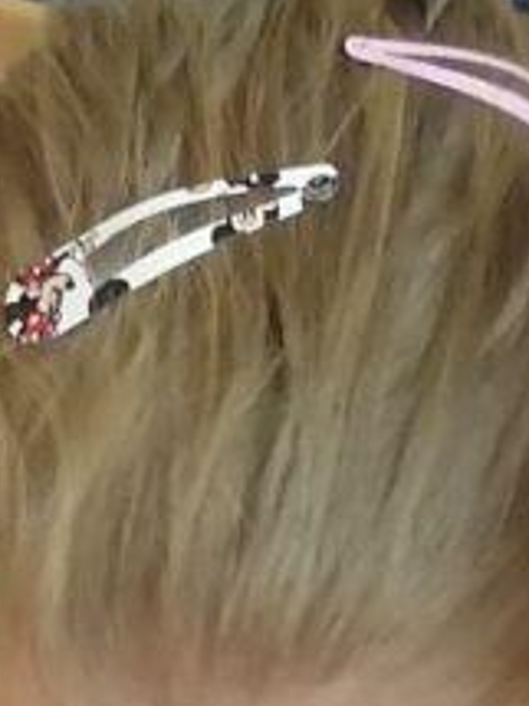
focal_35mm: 201
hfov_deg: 7.1
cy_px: 2463
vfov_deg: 7.8
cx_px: -499
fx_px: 4100
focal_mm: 4.75
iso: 500
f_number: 1.8
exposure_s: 1/50
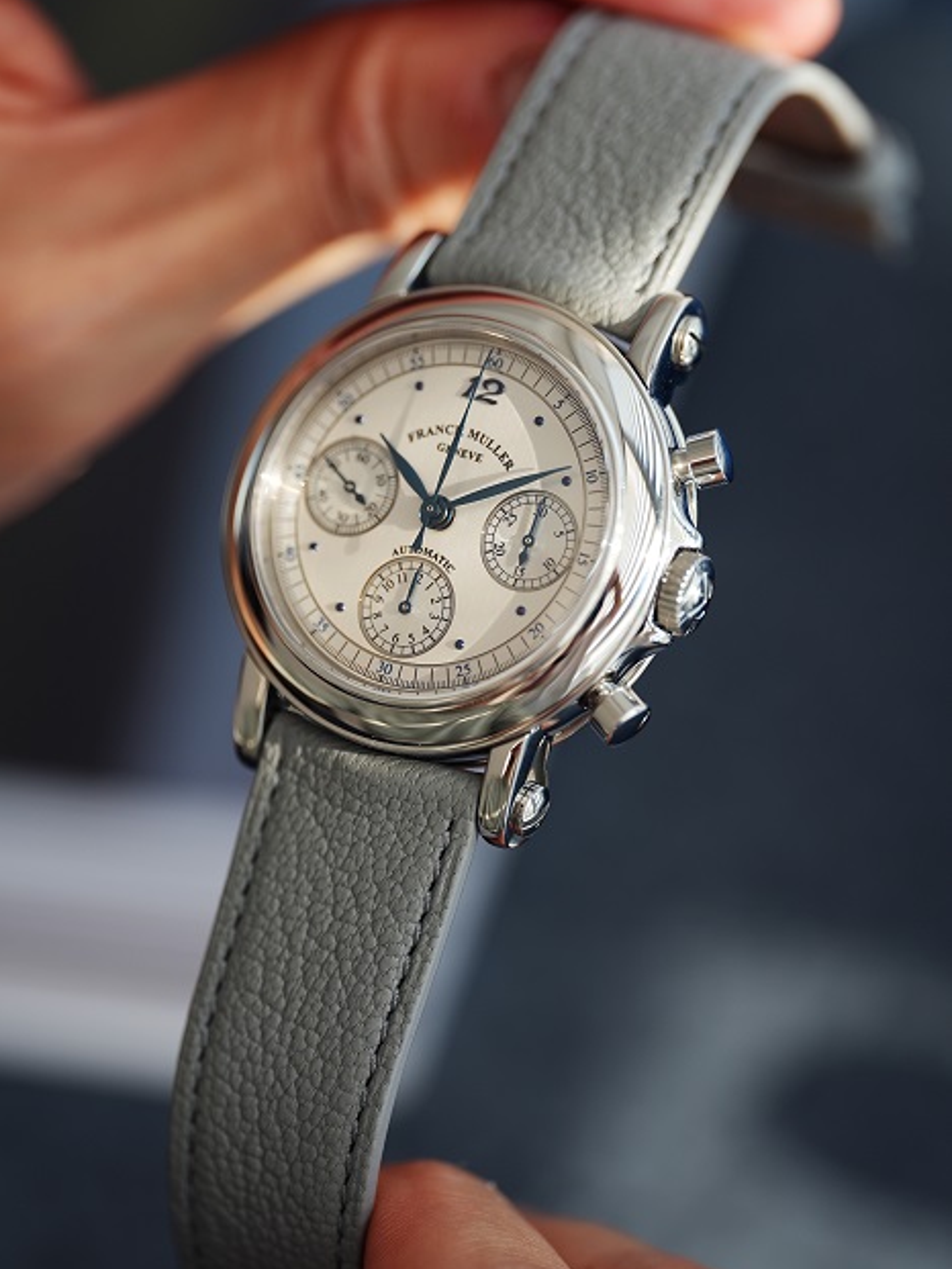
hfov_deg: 13.0
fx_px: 4179
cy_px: 588
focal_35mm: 114
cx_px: 476
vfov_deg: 17.3
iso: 250
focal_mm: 105
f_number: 2.8
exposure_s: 1/250
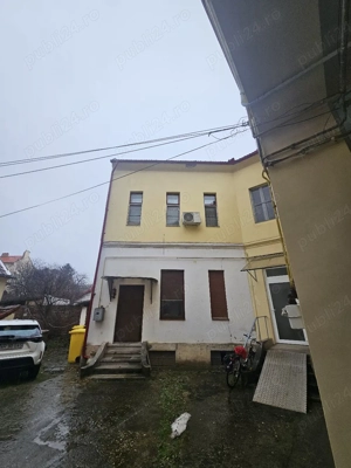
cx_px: 176
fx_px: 176
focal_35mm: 13
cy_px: 234
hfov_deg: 89.9
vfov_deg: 106.2
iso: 64
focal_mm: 2.2
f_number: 2.2
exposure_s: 1/270
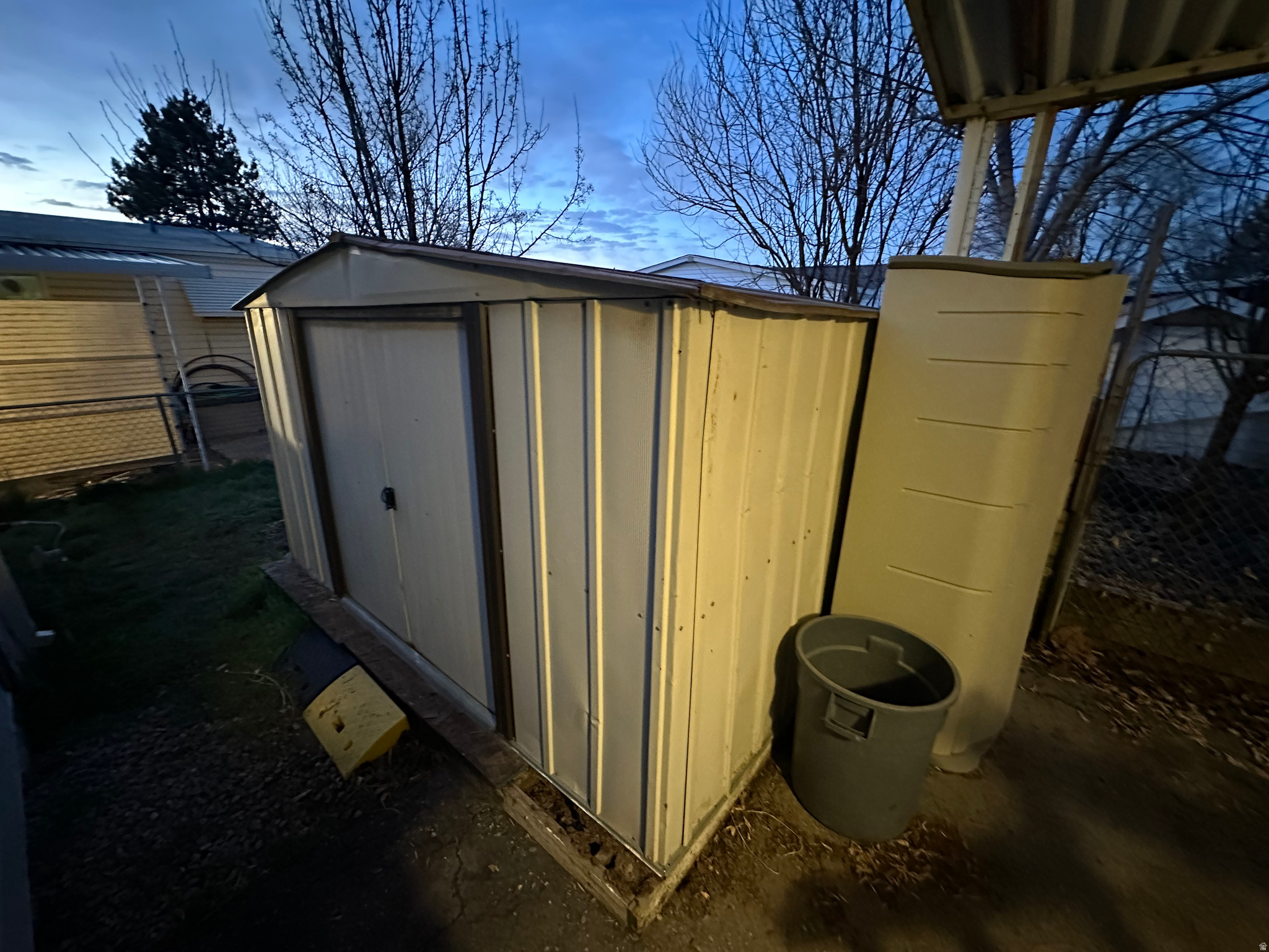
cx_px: 634
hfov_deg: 102.1
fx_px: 513
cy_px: 476
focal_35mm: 14
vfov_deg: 85.7
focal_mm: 2.22
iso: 1250
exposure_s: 1/30
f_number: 2.2
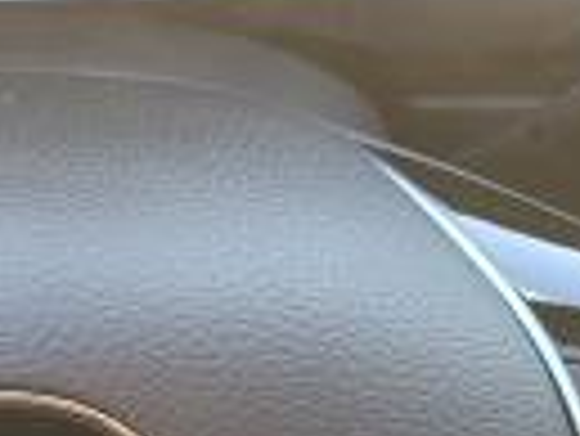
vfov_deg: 11.3
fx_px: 2163
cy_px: 539
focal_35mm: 129
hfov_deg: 15.0
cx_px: -4
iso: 100
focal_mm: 5.4
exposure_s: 1/120
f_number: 1.8
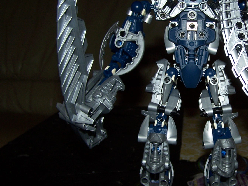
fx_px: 466
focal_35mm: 65
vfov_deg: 22.6
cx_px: 204
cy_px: 85
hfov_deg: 29.1
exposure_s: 1/60
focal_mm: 6.3
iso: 80
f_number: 2.8
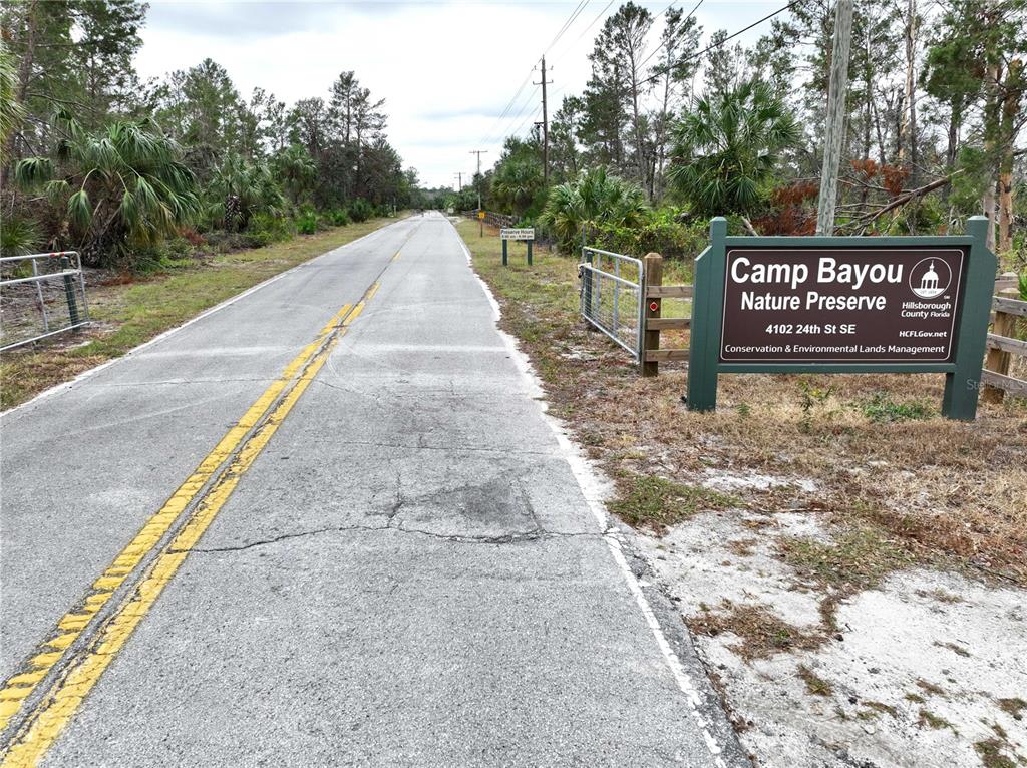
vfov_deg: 56.7
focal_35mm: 24
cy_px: 384
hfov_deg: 71.6
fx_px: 711
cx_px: 514
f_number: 3.5
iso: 200
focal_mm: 12.29
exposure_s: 1/320
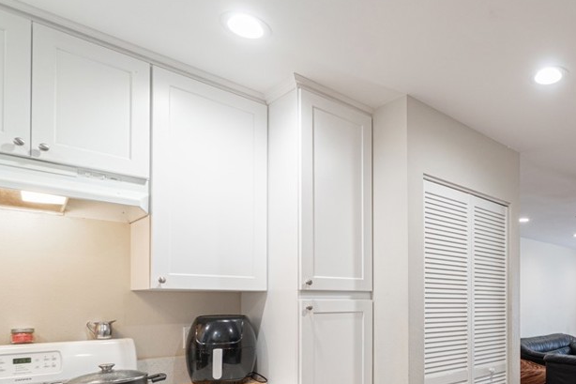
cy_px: 292
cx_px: 461
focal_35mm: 25
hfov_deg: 65.1
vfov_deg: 49.1
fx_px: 400
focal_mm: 10
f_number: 7.1
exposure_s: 1/13
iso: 320
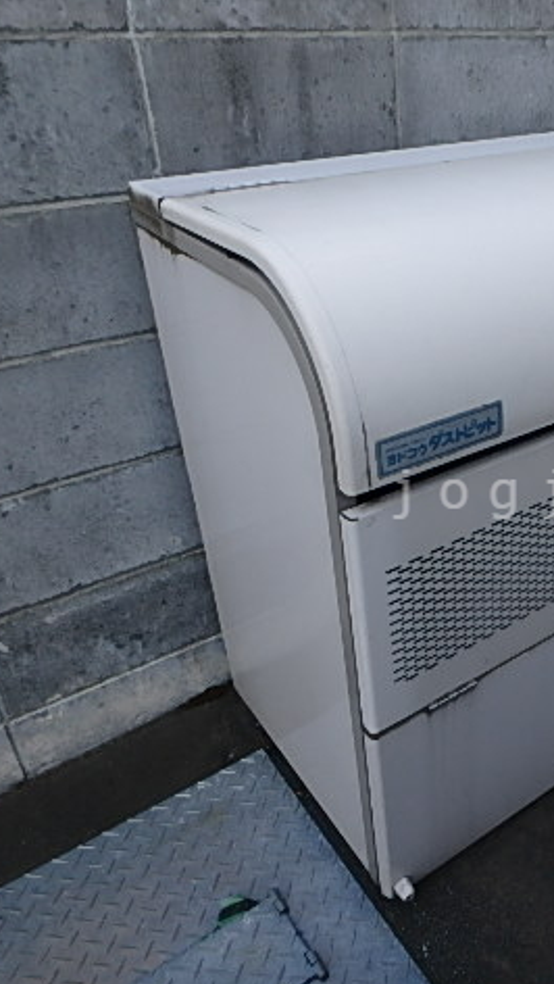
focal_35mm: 31
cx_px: 535
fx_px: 808
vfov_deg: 62.6
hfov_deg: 34.8
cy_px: 494
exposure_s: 1/320
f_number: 3.5
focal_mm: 3.7
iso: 125
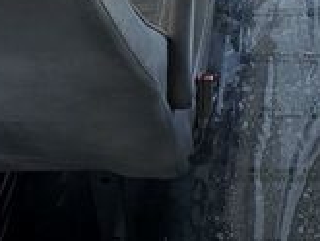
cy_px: -183
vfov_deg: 14.2
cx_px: 283
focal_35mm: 93
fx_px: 860
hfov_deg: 20.7
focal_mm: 6.76
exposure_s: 1/60
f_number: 1.78
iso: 320
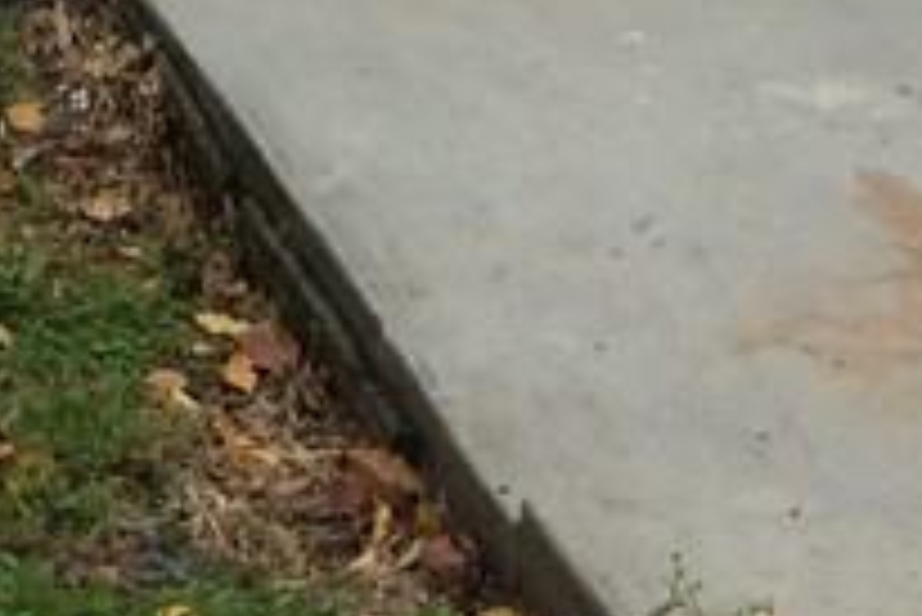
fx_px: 4254
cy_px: -836
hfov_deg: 12.4
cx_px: 382
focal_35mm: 166
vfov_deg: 7.7
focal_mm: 3.3
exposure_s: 1/907
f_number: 2.4
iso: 32
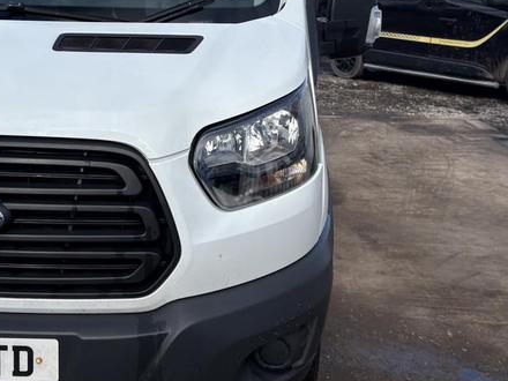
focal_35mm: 53
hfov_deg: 35.5
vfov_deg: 26.8
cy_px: 58
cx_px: 139
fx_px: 778
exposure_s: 1/3448
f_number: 1.6
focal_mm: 5.96
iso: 50
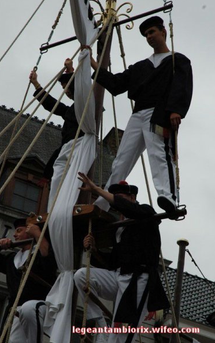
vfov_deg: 19.3
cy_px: 171
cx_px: 103
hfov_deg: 12.1
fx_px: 1012
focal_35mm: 108
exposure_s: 1/1600
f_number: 9
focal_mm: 70
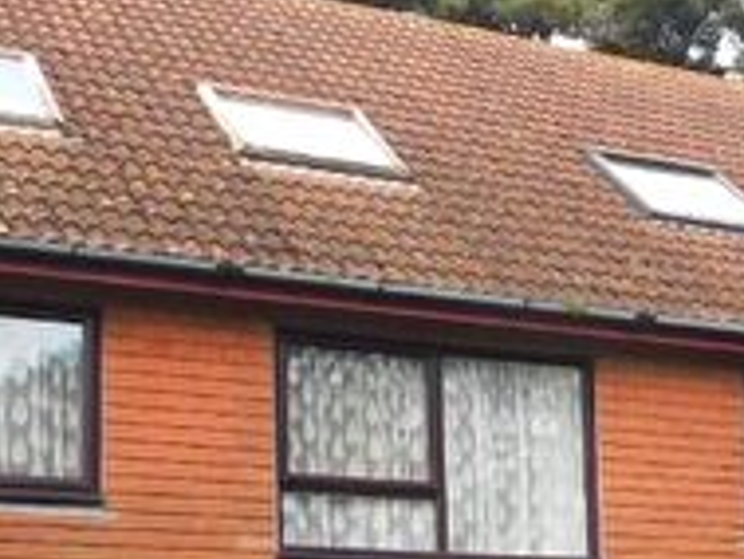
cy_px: 577
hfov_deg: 22.4
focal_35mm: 85
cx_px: 681
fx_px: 1828
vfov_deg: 17.0
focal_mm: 4
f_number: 3
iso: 125
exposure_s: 1/400
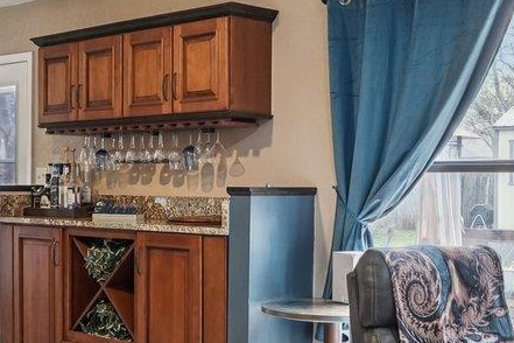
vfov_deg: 20.9
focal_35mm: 65
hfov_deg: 30.7
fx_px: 928
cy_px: 186
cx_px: 170
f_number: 8
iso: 400
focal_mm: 14
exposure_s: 1/6
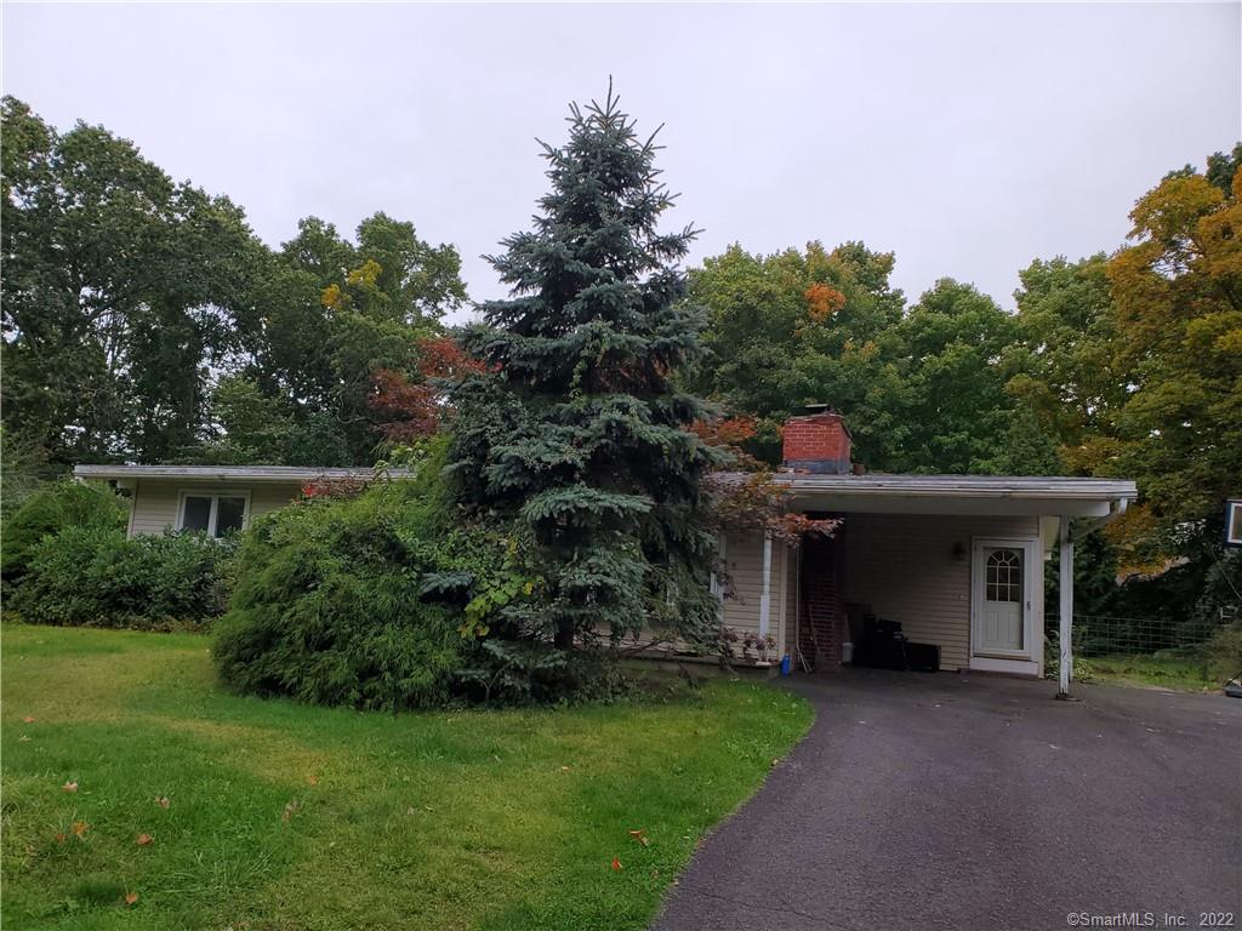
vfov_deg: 53.1
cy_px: 466
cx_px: 621
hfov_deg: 67.3
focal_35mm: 26
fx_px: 933
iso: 50
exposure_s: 1/234
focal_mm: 4.3
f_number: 2.4
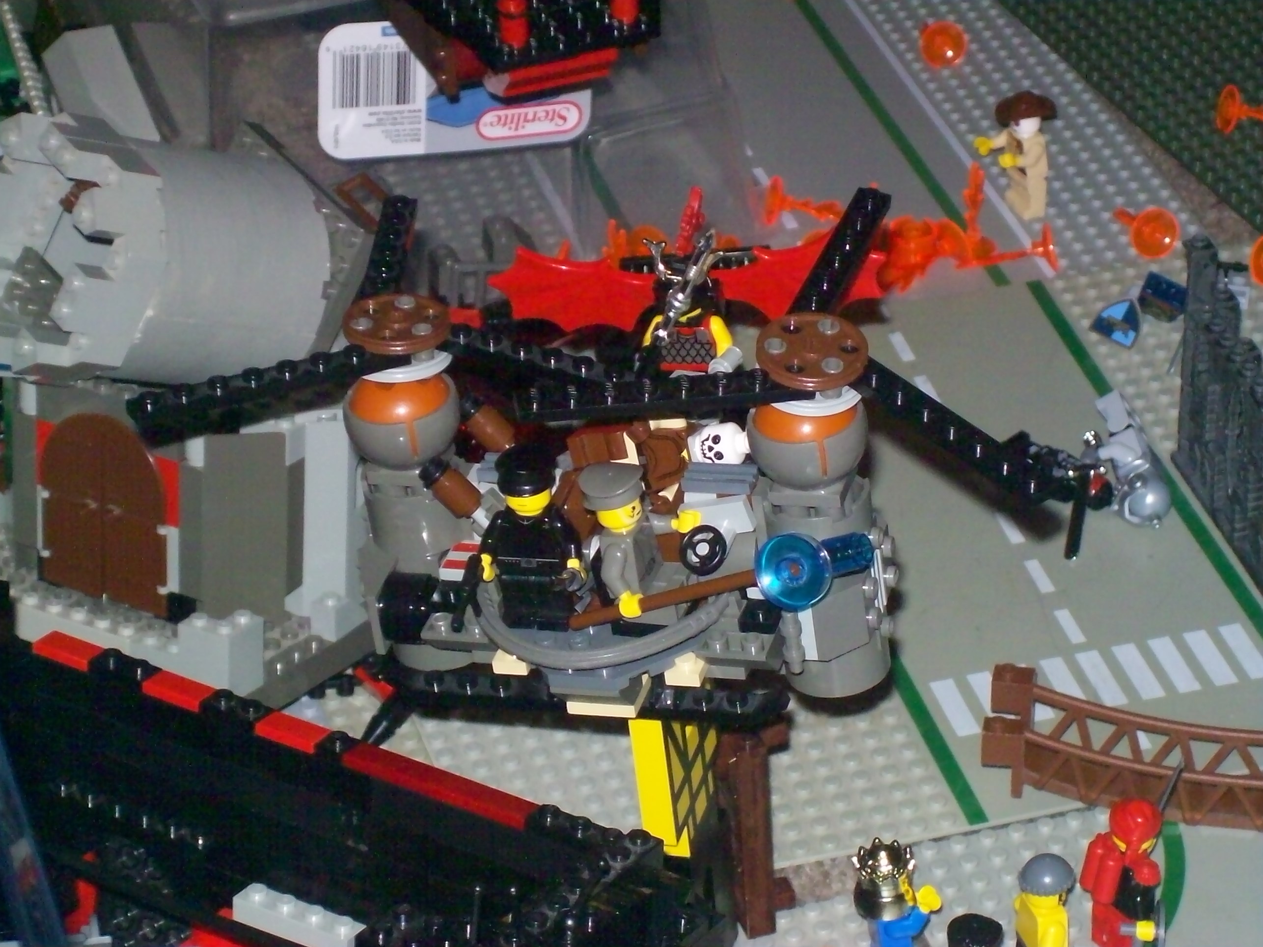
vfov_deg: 13.7
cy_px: 474
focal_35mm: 108
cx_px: 632
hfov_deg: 18.2
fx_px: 3940
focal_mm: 18
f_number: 4.8
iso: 200
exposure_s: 1/257
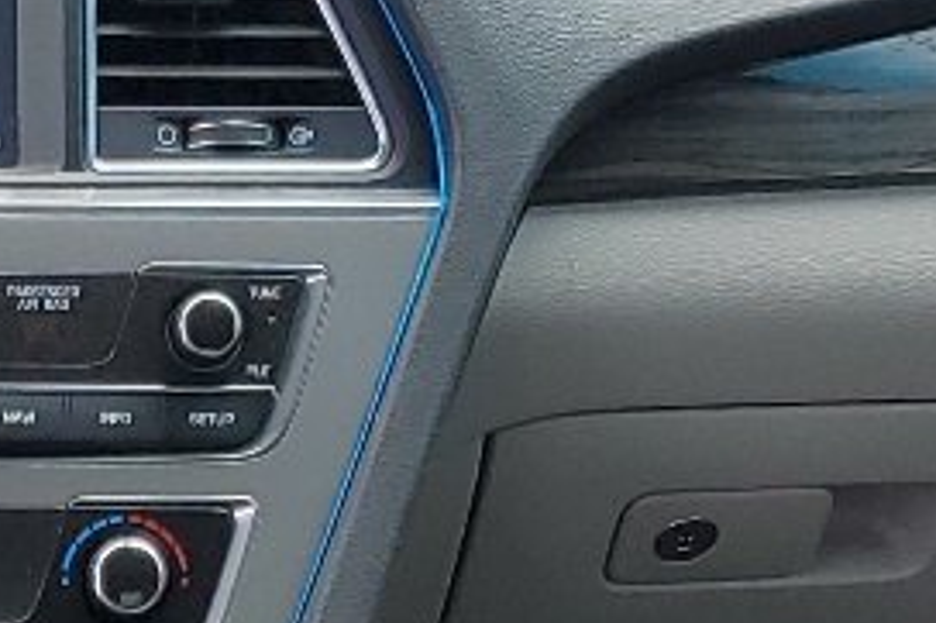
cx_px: -110
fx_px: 4131
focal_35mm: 159
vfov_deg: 8.1
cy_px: 1349
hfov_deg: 12.7
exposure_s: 1/588
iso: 50
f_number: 1.5
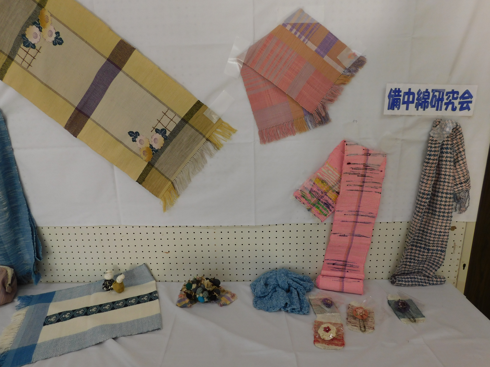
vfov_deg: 58.9
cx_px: 245
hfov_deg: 73.9
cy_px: 184
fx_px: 326
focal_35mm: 23
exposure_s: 1/100
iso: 125
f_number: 3
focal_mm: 4
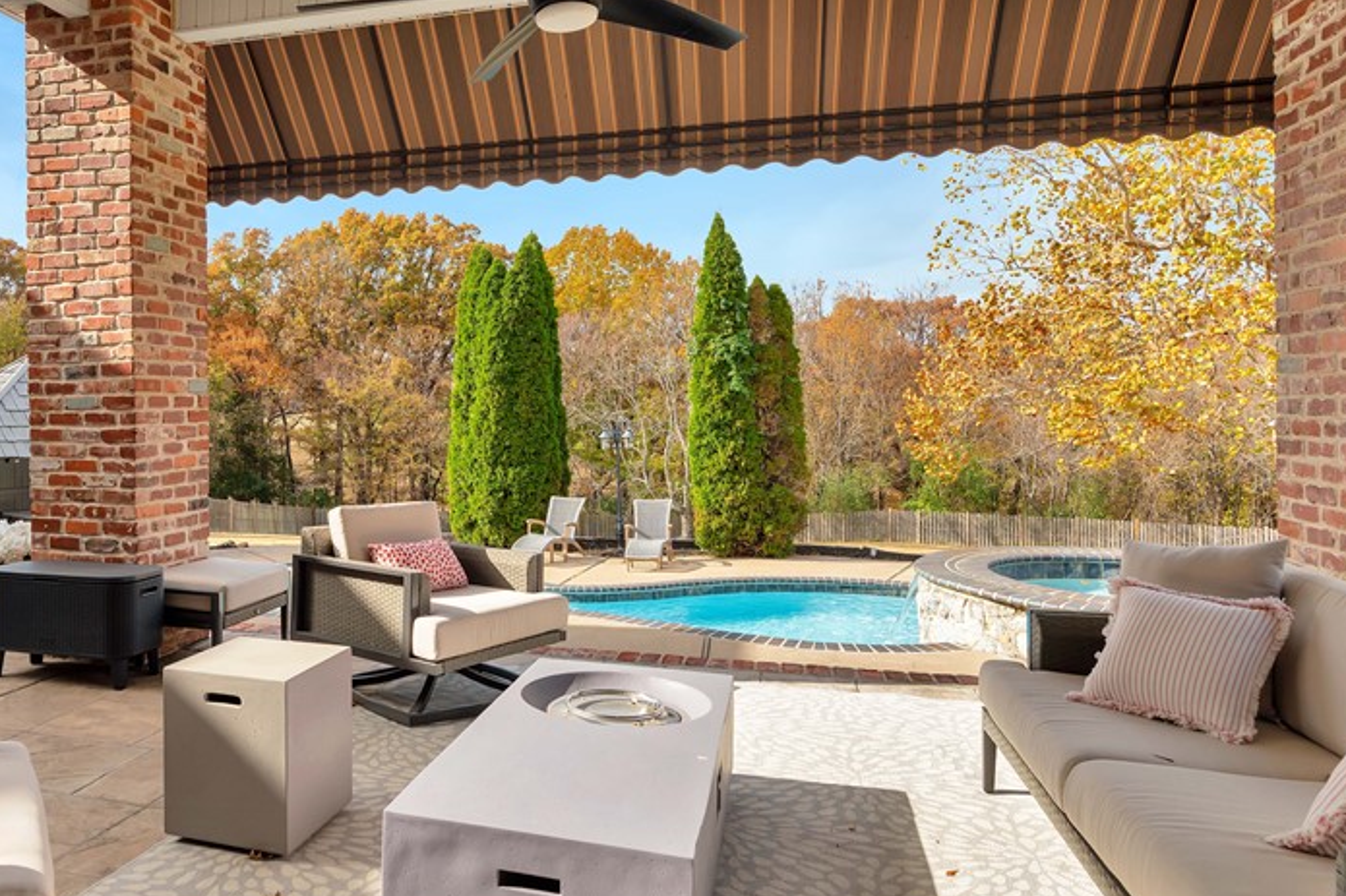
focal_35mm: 25
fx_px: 934
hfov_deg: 69.4
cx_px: 444
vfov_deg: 51.2
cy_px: 414
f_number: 6.3
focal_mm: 16
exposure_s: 1/125
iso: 100
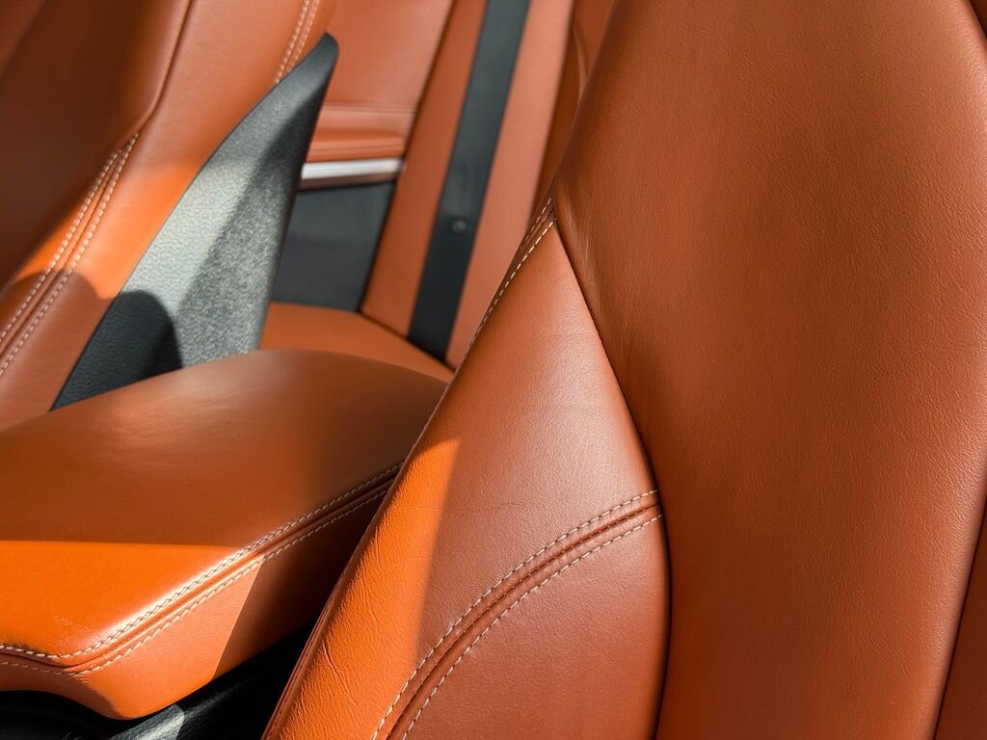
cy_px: 370
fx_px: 1369
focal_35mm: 48
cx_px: 494
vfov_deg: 30.3
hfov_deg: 39.7
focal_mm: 6.76
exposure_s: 1/228
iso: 100
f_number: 1.78
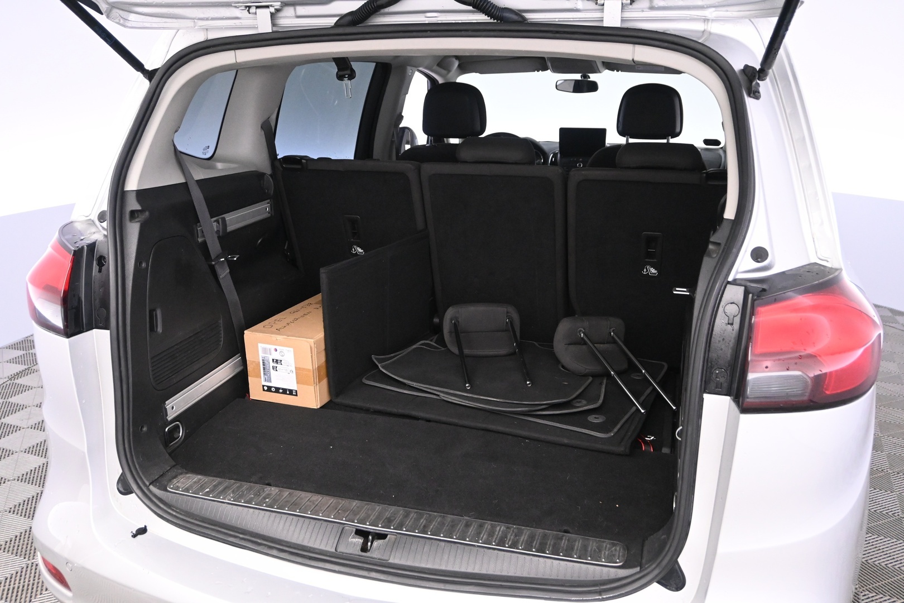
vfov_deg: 42.6
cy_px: 302
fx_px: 772
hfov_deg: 60.7
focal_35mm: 31
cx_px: 452
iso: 3200
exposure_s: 1/60
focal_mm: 20.5
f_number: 3.8
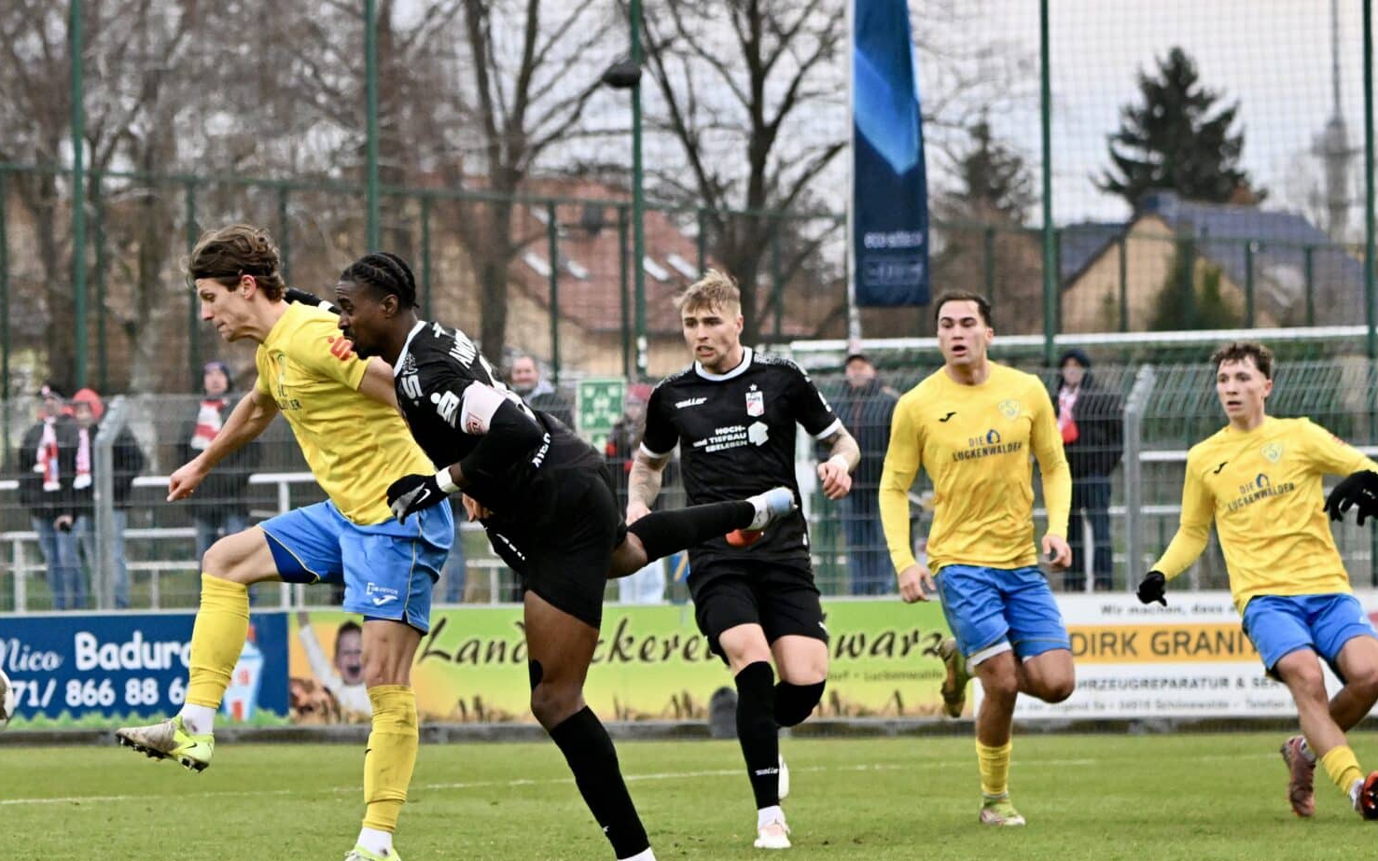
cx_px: 558
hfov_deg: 9.6
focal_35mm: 219
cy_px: 517
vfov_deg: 6.0
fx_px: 8224
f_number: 5
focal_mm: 155
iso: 8000
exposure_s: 1/1600
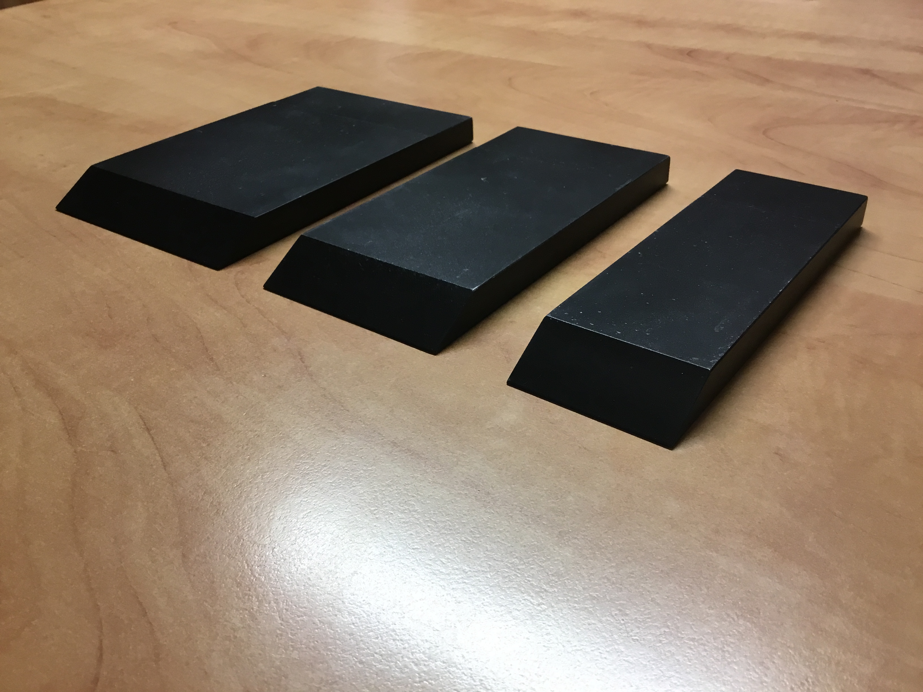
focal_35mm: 31
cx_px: 462
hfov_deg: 58.4
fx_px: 827
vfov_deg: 45.4
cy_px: 346
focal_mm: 3.3
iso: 80
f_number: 2.4
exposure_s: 1/33
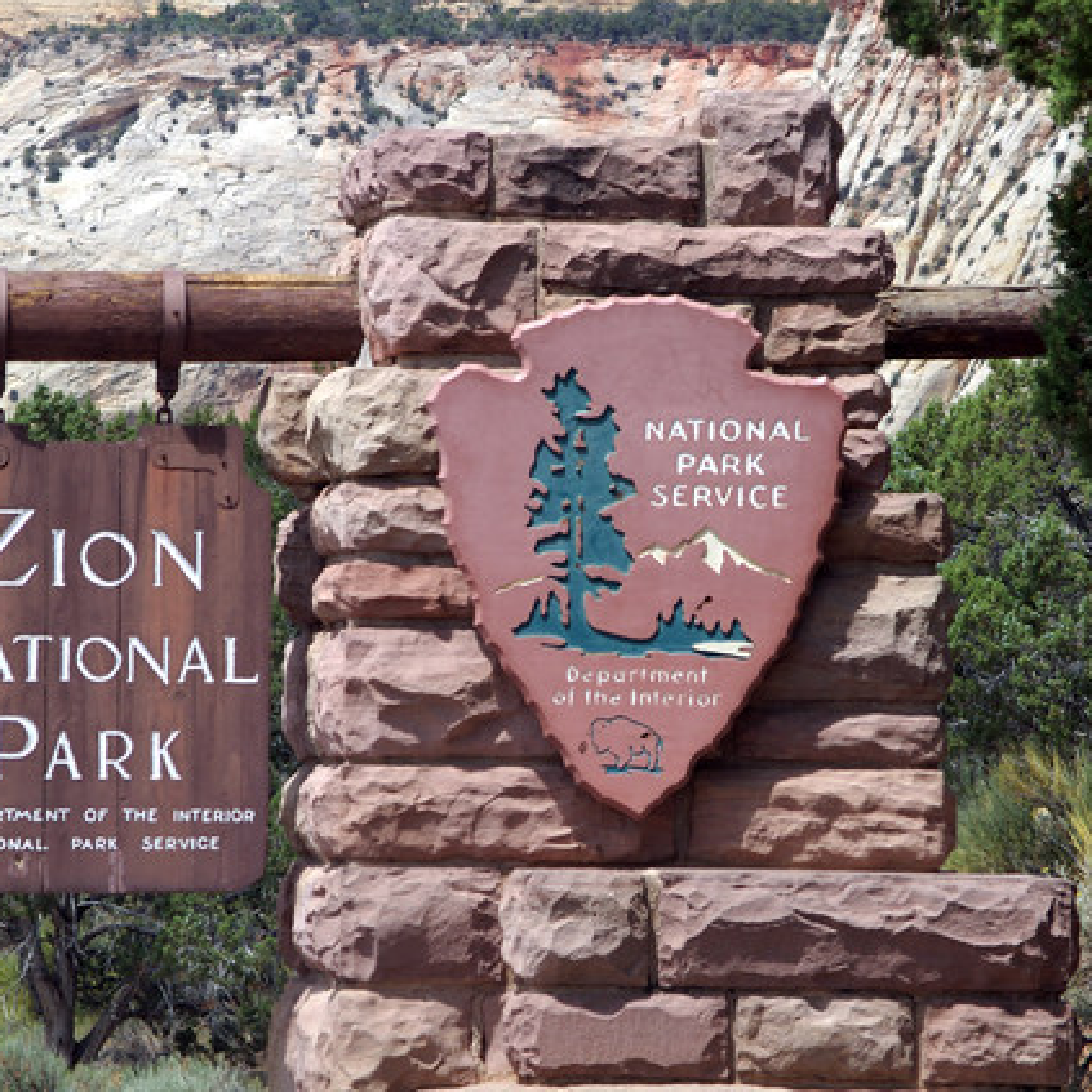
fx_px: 9494
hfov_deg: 6.6
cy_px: 547
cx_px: 524
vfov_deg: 6.6
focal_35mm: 266
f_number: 8
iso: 200
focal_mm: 138
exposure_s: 1/350
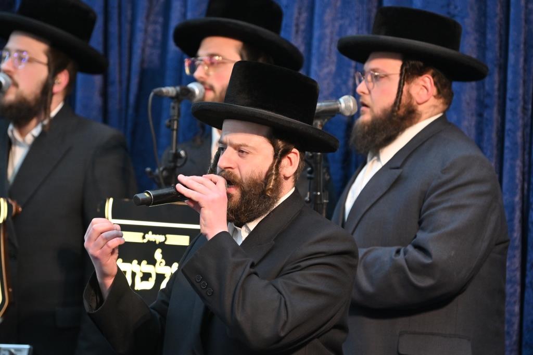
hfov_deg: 8.1
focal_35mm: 255
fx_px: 3774
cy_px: 178
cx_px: 266
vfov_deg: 5.4
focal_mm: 170
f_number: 2.8
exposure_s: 1/320
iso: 500
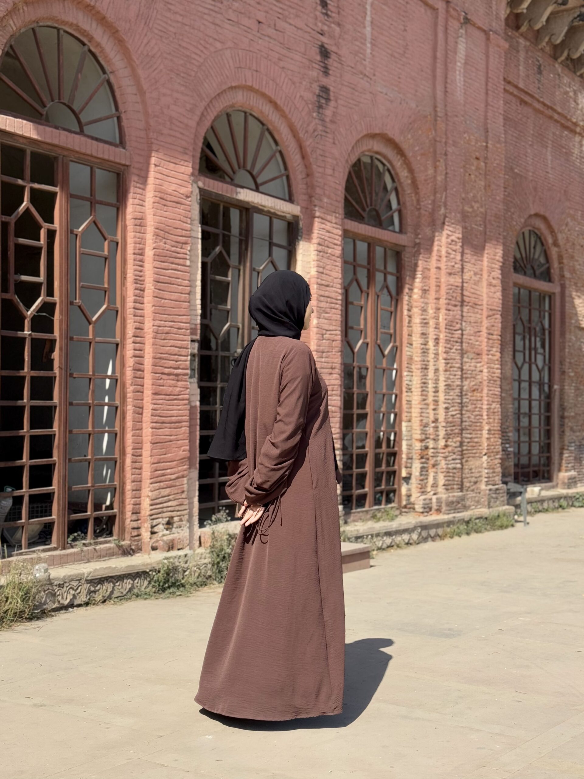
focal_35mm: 48
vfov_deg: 39.7
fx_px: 1080
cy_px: 390
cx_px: 292
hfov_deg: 30.3
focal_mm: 6.76
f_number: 1.78
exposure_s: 1/2513
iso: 64
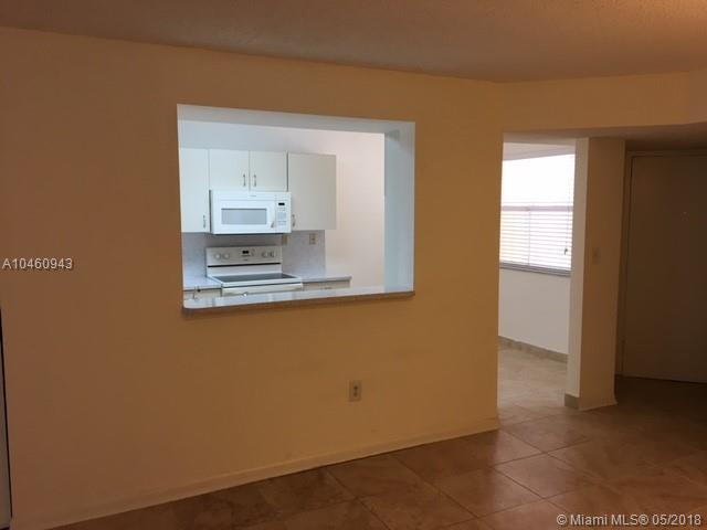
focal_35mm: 29
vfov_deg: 48.2
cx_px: 354
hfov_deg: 61.7
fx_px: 592
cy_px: 265
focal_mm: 4.15
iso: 25
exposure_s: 1/30
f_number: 2.2
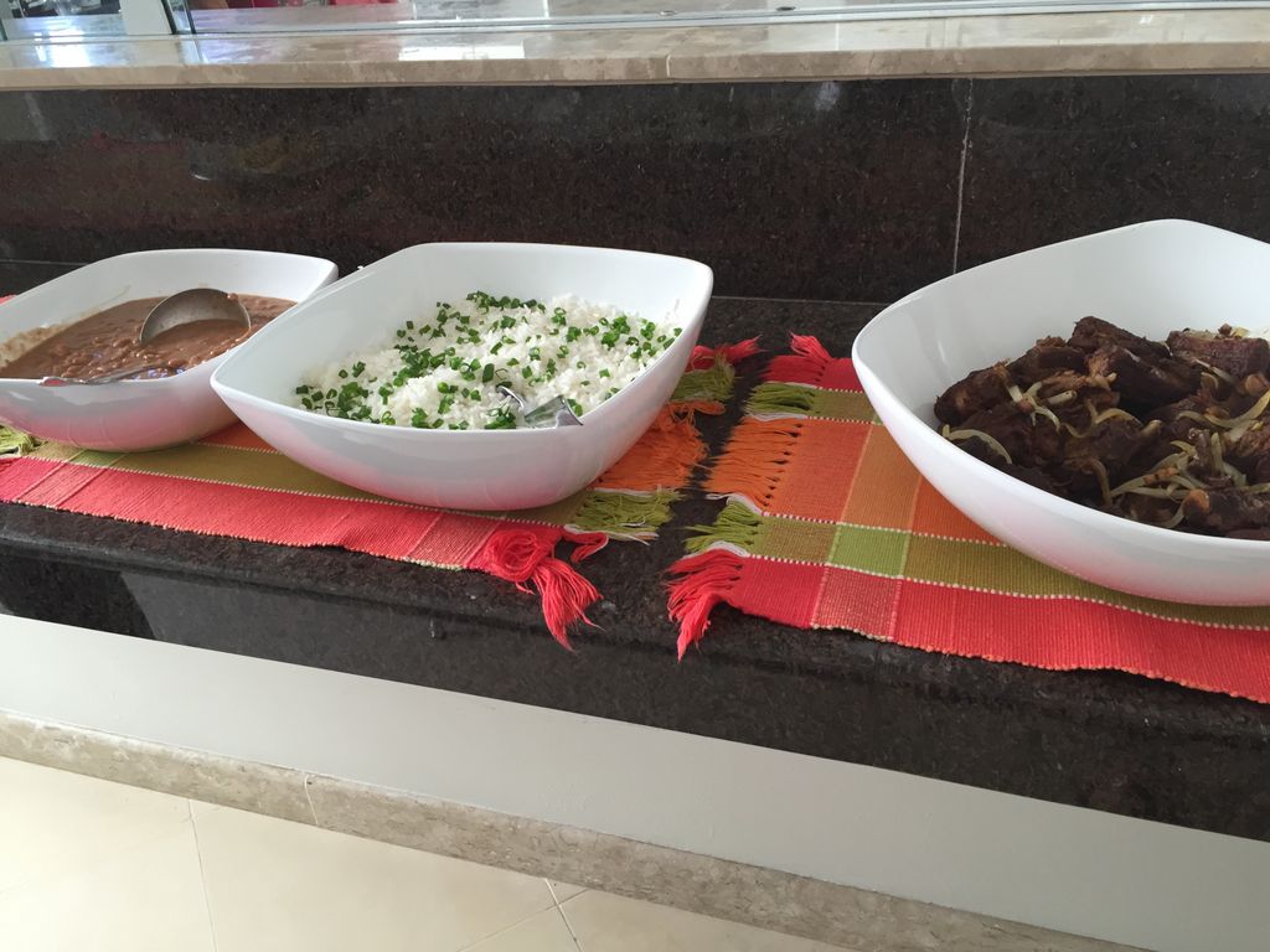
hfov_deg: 61.7
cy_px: 476
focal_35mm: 29
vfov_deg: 48.2
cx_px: 635
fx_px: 1064
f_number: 2.2
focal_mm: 4.15
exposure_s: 1/40
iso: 40
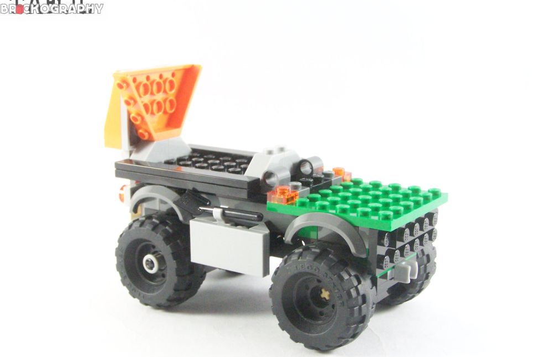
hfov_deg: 31.0
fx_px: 967
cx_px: 274
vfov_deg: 20.9
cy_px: 192
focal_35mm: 65
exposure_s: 1/60
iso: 400
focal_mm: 9.8
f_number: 4
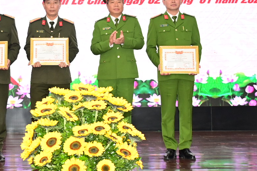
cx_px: 77
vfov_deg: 15.1
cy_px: 23
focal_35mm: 90
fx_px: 643
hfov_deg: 22.5
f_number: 3.8
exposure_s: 1/200
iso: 1250
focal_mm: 24
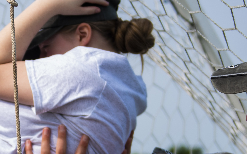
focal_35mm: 167
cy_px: 139
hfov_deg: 12.4
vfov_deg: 7.8
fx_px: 1124
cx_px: -9
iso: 50
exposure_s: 1/1250
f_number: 2.8
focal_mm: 38
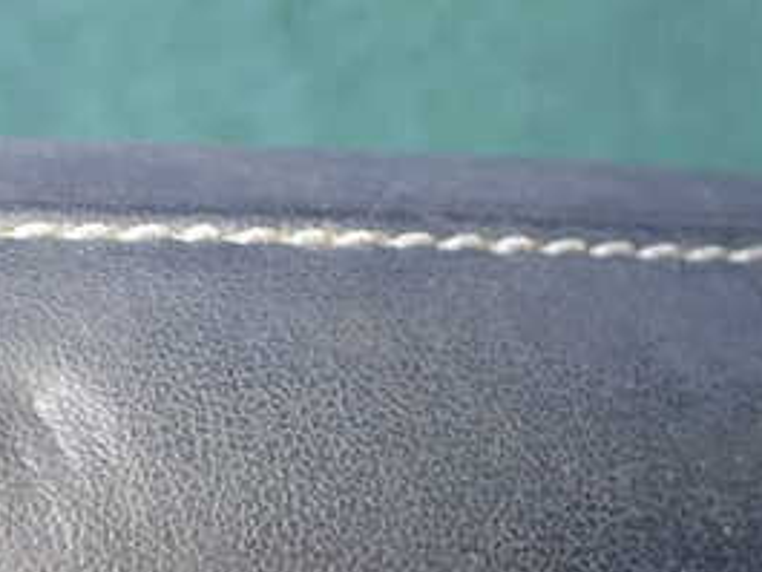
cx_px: 95
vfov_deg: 21.6
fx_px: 1498
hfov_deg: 27.6
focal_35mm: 68
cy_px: 368
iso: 800
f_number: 2.3
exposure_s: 1/100
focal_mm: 5.4
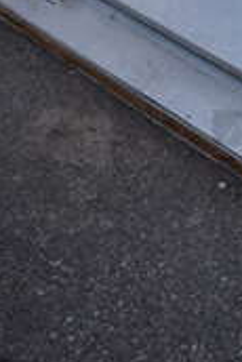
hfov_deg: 16.1
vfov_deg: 26.3
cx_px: 398
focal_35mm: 75
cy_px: 59
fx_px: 755
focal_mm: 18
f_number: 6.3
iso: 200
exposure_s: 1/200
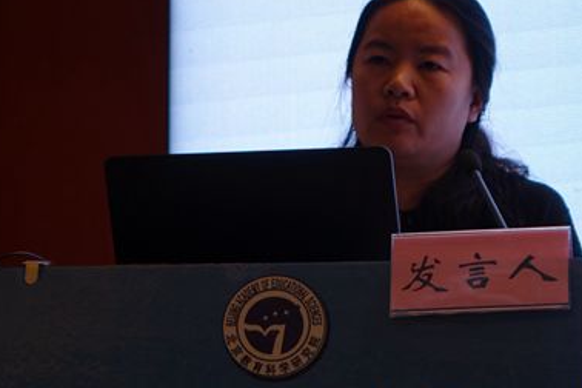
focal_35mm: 227
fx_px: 3670
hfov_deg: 9.1
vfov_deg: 6.1
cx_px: 294
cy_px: 234
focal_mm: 58.2
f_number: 2.8
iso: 250
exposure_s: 1/200
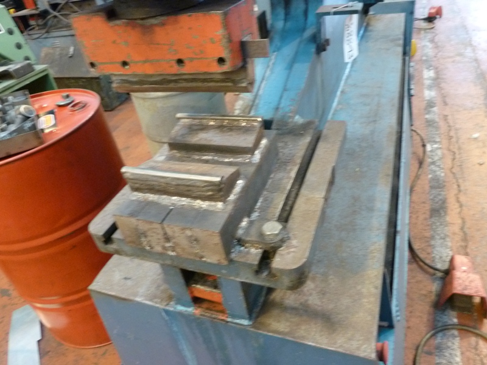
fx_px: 352
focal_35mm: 25
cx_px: 244
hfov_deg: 69.4
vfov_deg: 54.9
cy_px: 182
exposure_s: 1/5
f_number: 3.3
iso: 400
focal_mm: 4.1
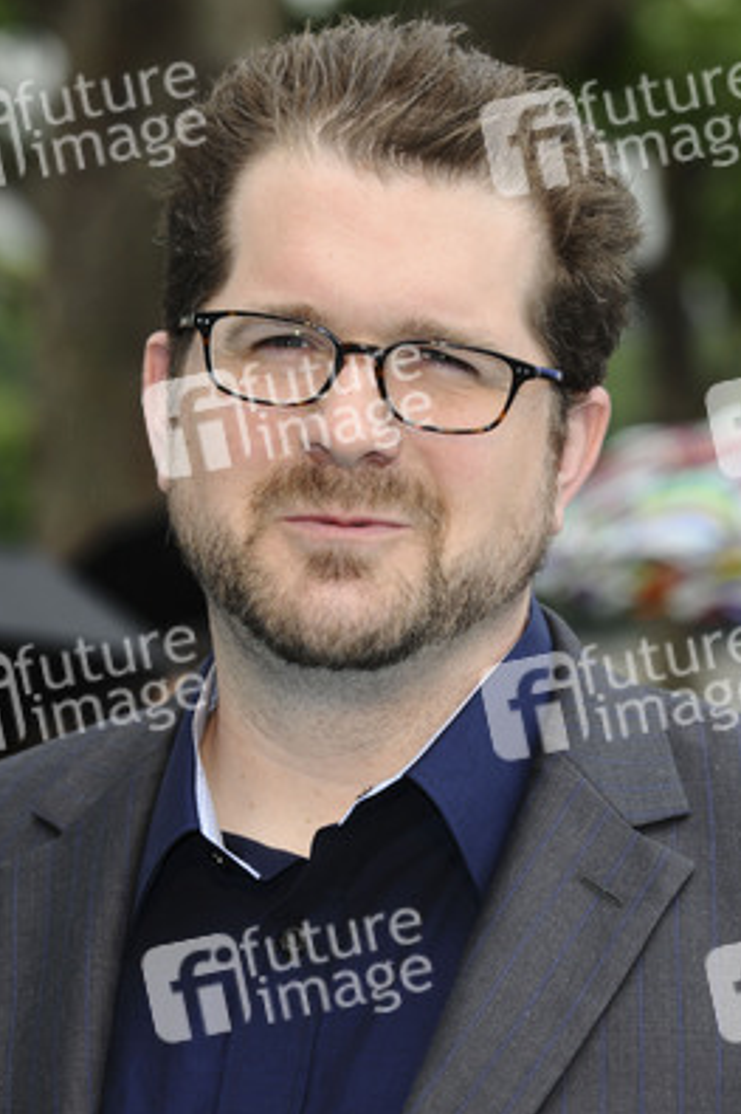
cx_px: 370
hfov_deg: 8.6
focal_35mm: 160
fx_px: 4929
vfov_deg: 12.9
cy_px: 553
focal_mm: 105
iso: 320
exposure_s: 1/200
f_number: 5.6
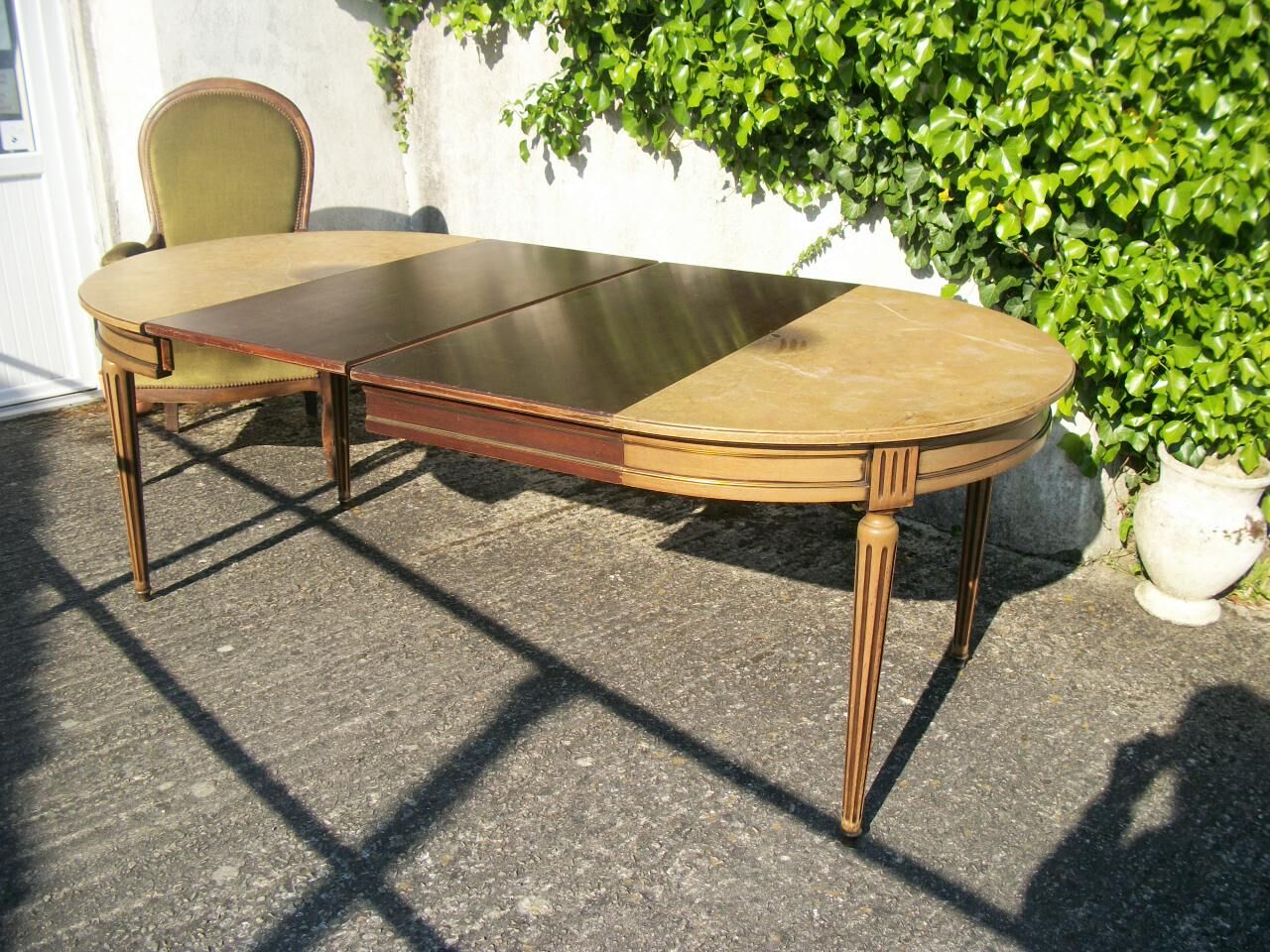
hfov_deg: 56.8
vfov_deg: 44.2
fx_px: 1174
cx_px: 635
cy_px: 476
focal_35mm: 32
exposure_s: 1/125
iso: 80
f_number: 8.8
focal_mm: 5.7
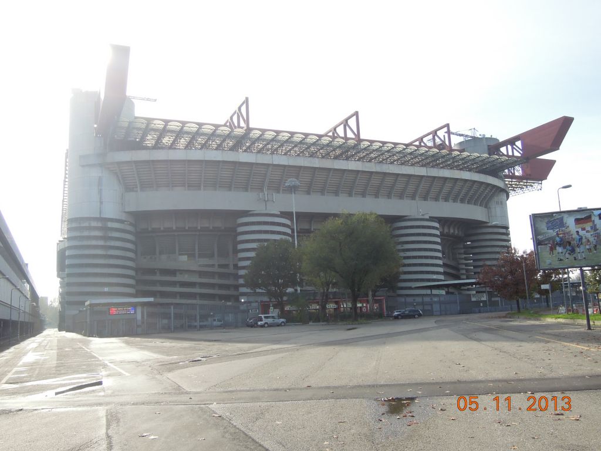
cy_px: 226
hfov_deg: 58.4
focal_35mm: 31
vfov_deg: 45.4
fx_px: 538
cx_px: 300
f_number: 3
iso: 160
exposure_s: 1/1000
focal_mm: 5.5
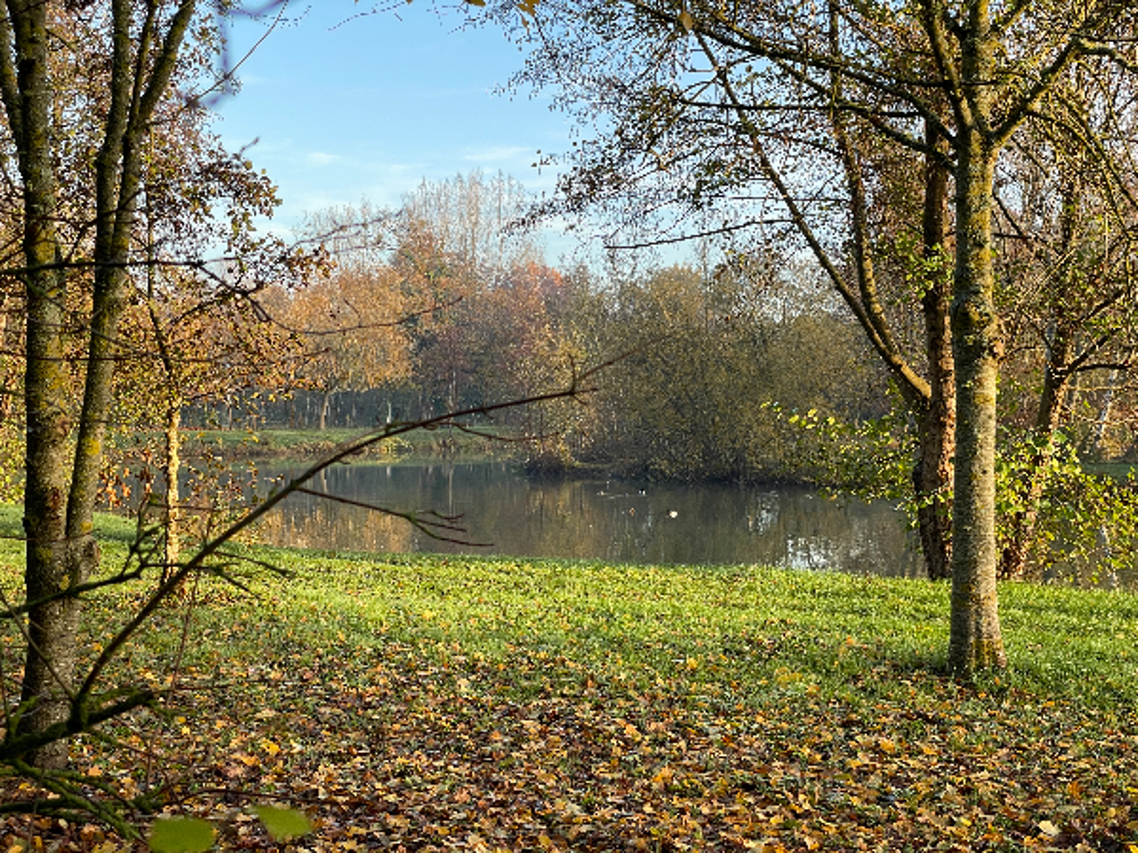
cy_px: 426
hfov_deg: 36.8
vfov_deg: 28.0
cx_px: 569
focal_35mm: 52
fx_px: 1709
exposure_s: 1/136
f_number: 2
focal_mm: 6
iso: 25
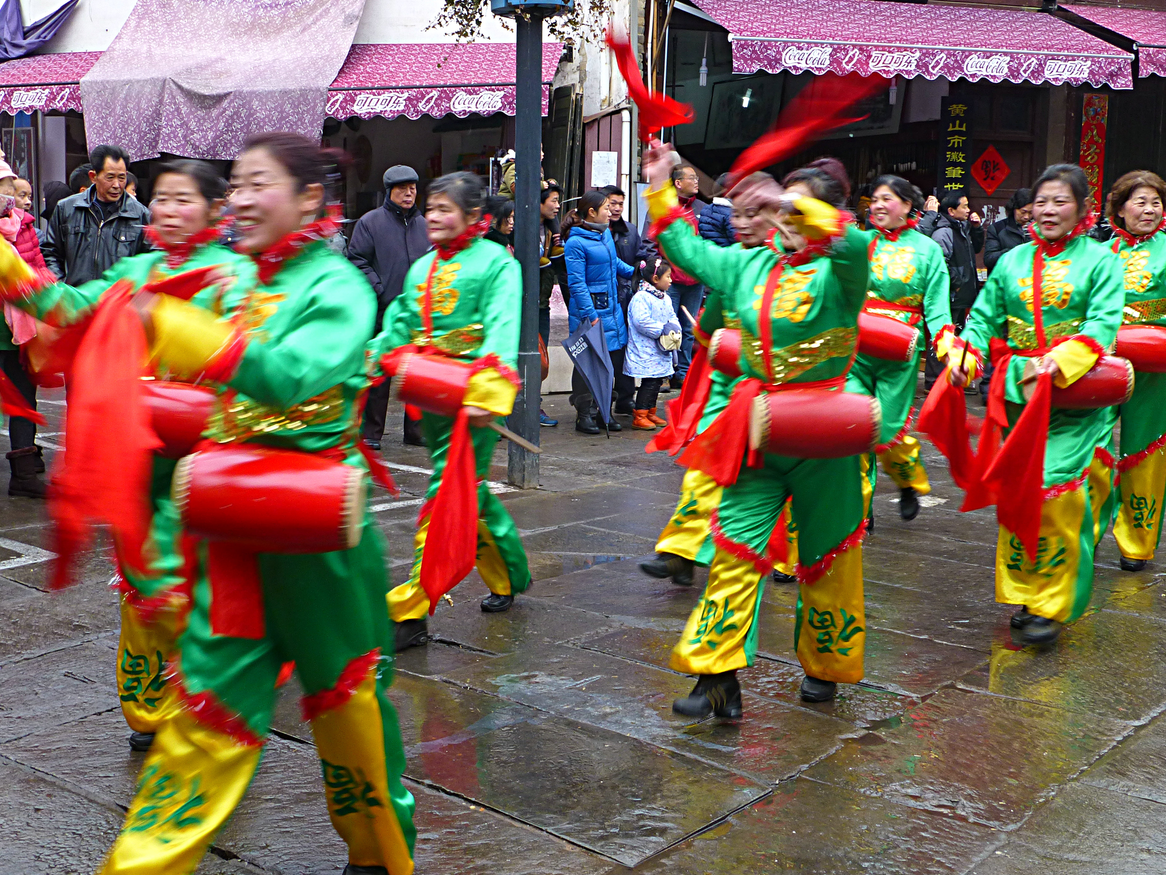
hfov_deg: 42.0
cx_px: 521
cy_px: 404
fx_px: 1516
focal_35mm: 45
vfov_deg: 32.2
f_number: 7.1
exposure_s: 1/40
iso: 100
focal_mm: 6.9
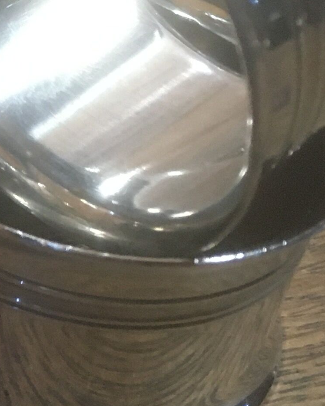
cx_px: -305
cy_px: 155
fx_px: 1468
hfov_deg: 11.5
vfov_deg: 15.8
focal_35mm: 122
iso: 200
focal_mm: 4.15
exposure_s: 1/17
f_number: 2.2
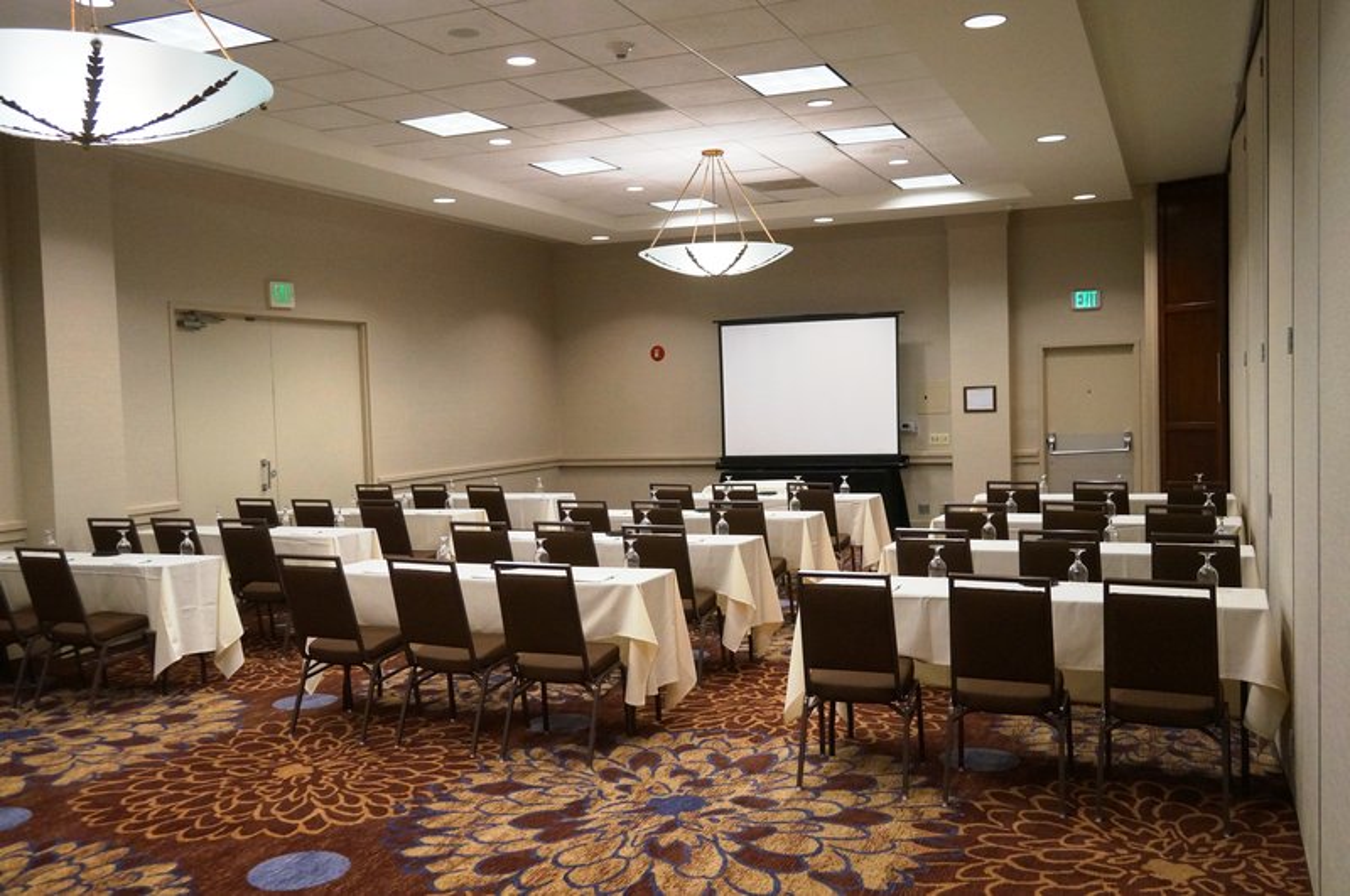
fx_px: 1180
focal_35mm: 32
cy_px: 448
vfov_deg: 41.6
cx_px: 675
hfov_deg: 59.6
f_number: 4
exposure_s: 1/160
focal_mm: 21
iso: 2000
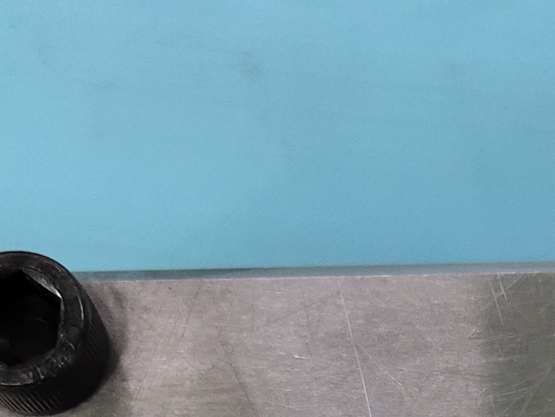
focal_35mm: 130
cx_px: 559
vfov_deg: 10.6
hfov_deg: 14.9
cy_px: 805
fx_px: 2085
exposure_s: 1/100
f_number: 1.8
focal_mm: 4.27
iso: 263
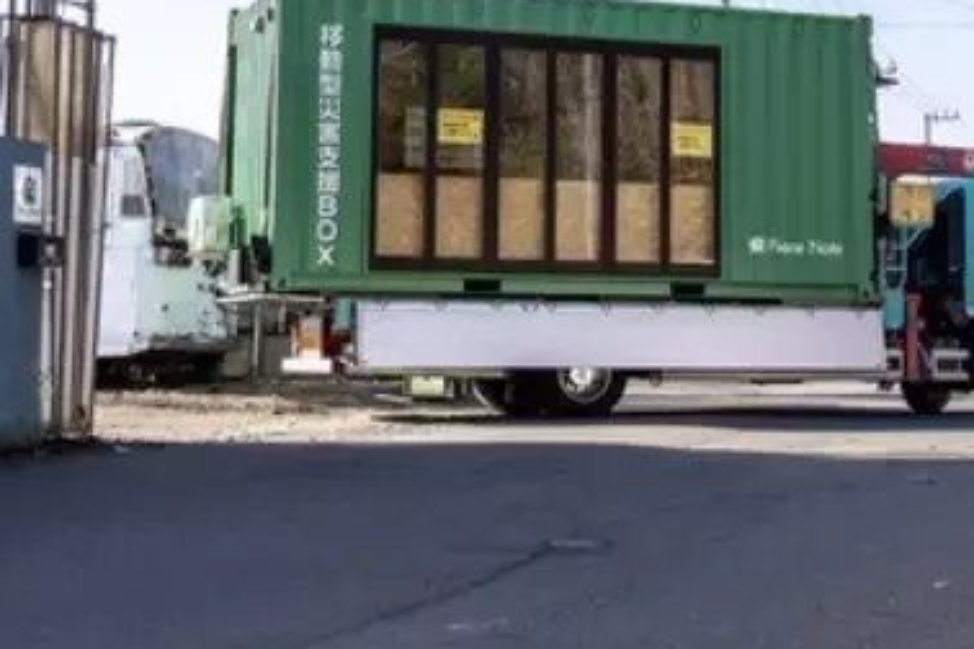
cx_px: 649
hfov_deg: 27.5
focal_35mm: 73
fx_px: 1975
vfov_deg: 18.5
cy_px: 136
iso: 200
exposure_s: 1/500
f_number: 4.5
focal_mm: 31
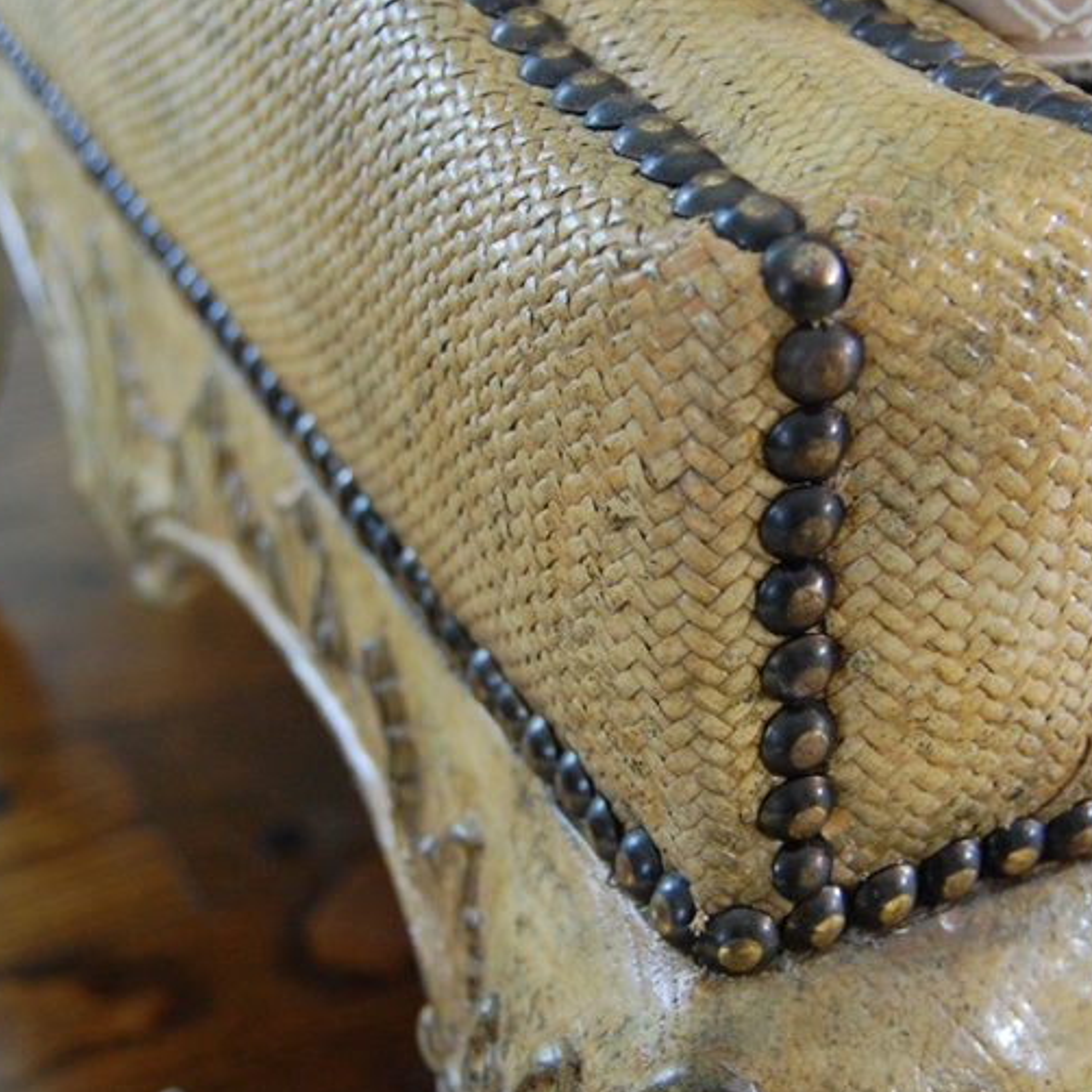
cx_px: 605
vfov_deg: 26.1
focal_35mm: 66
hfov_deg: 26.1
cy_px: 469
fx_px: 2356
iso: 800
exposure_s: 1/6
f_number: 4.2
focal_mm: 26
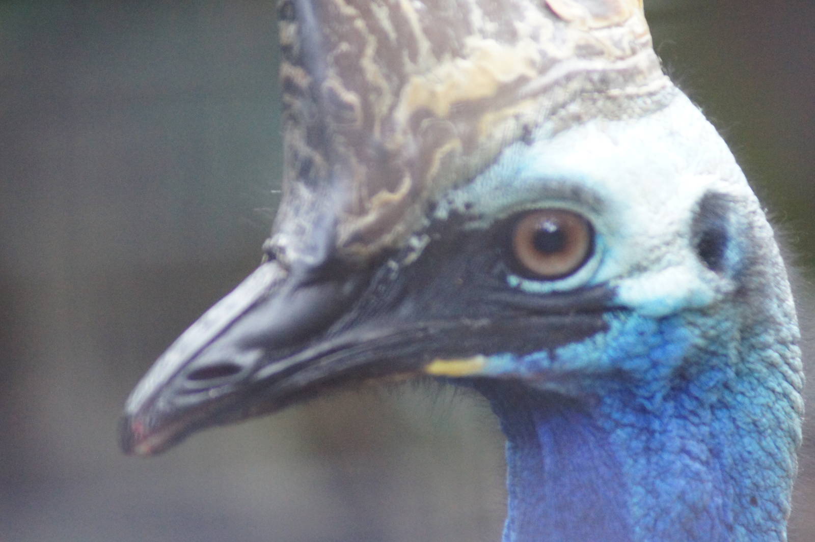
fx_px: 10182
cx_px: 408
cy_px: 271
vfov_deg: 3.1
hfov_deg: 4.6
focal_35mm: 450
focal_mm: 300
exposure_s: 1/250
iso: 3200
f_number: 5.6
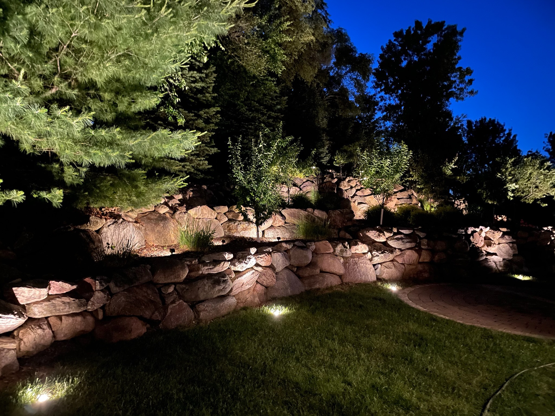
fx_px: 417
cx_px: 278
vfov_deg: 53.1
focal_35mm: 26
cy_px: 208
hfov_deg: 67.3
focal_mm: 4.2
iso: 1250
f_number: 1.6
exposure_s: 1/4
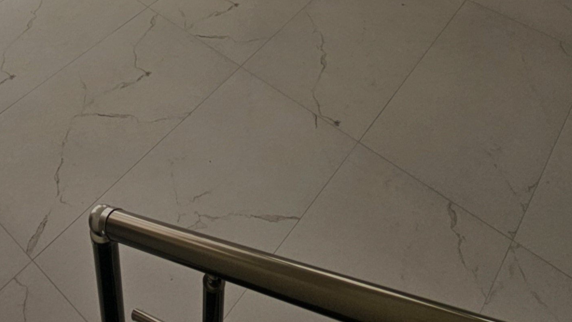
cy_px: -187
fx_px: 607
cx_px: 164
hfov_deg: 49.1
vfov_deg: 22.8
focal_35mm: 40
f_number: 2.2
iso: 50
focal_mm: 2.2
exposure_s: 1/441
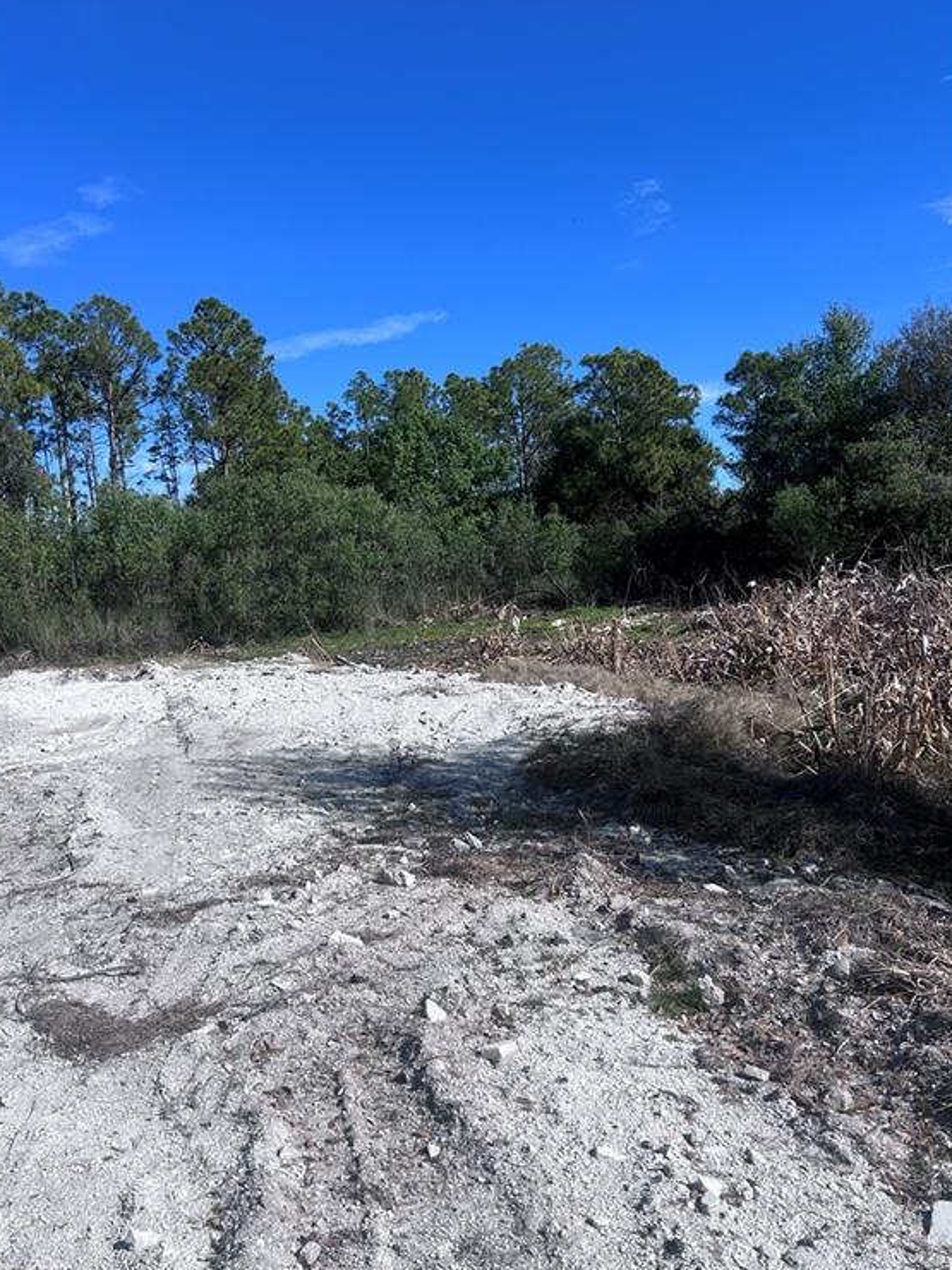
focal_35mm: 27
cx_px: 473
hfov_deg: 51.4
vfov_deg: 65.3
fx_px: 990
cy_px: 626
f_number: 1.5
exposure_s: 1/6993
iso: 50
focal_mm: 5.7
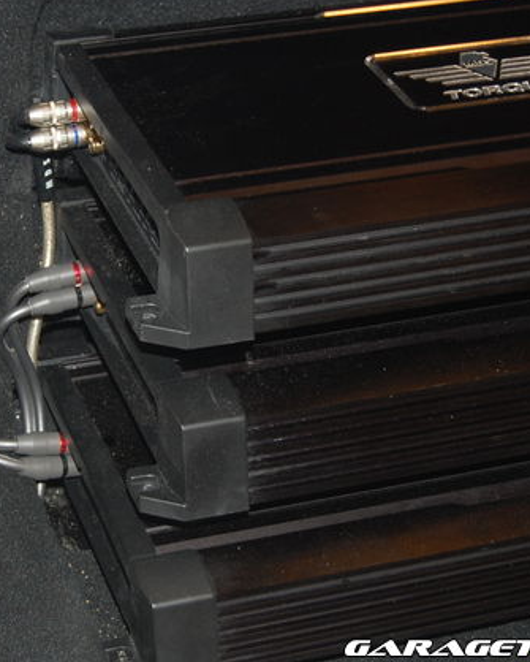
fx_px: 1684
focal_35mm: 86
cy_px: 328
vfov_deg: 22.2
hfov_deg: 17.7
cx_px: 109
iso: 400
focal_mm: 40
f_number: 5
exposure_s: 1/60
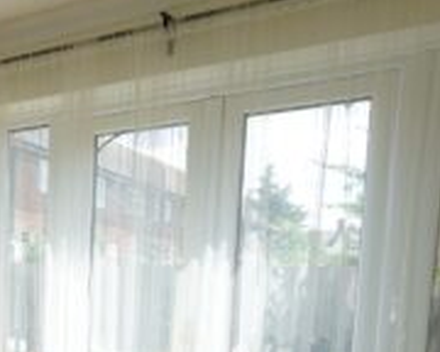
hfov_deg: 33.1
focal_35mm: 50
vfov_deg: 28.1
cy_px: 364
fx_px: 651
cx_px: -34
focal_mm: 16
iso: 400
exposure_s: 1/500
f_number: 4
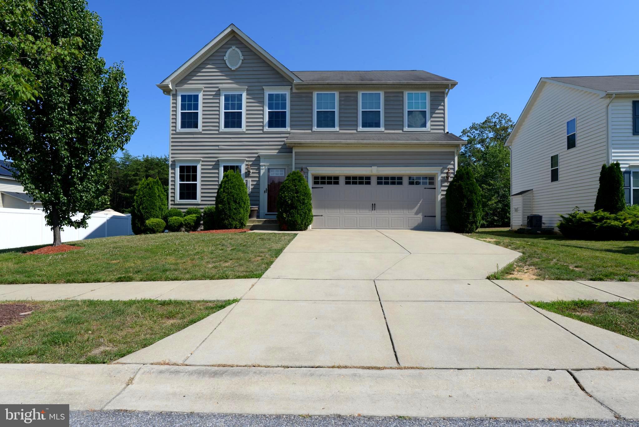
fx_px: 355
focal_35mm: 20
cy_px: 214
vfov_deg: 62.0
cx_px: 320
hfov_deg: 84.0
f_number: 13
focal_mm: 20
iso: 400
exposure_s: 1/500
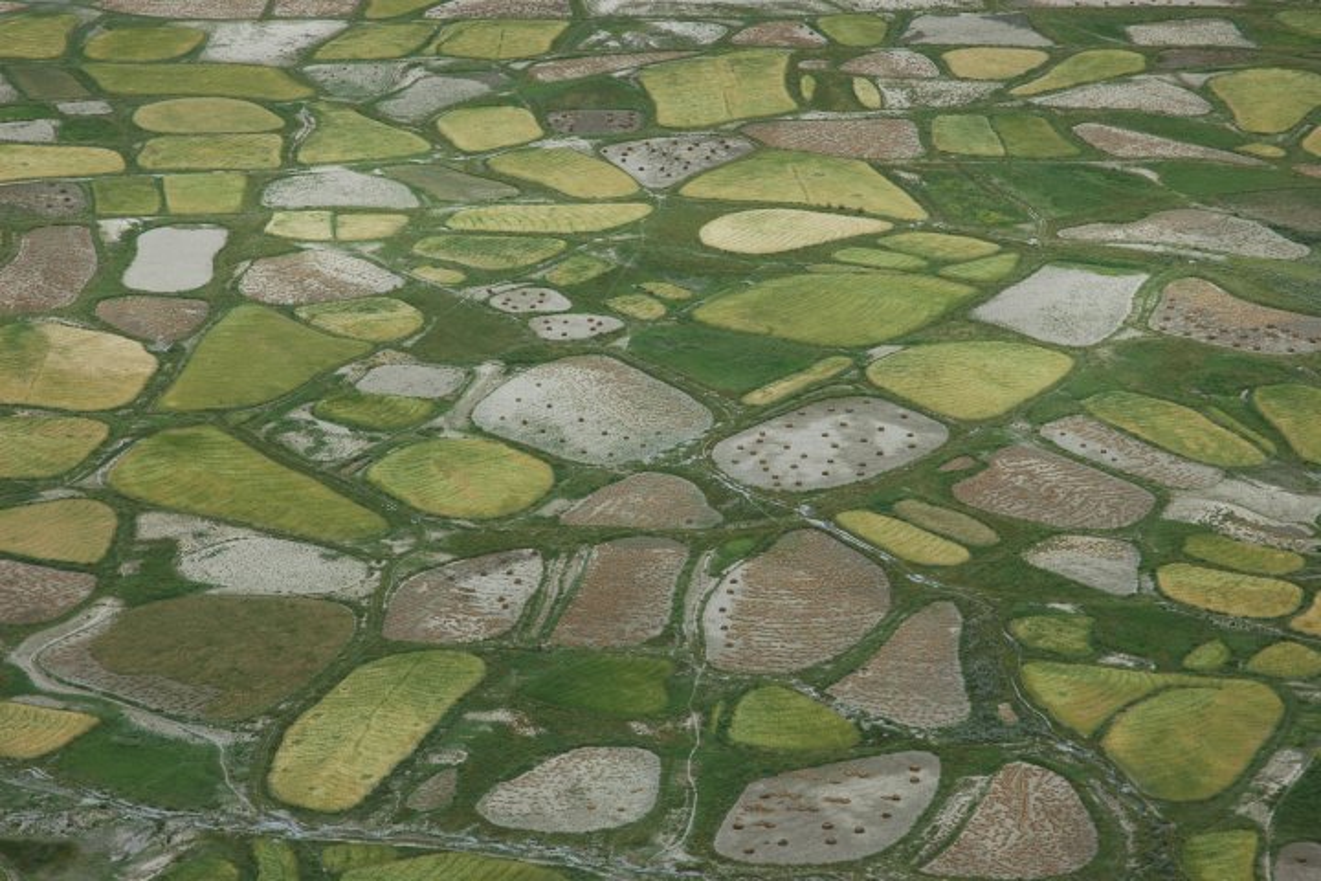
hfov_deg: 19.5
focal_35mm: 105
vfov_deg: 13.0
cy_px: 440
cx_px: 660
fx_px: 3853
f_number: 9
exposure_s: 1/320
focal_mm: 70
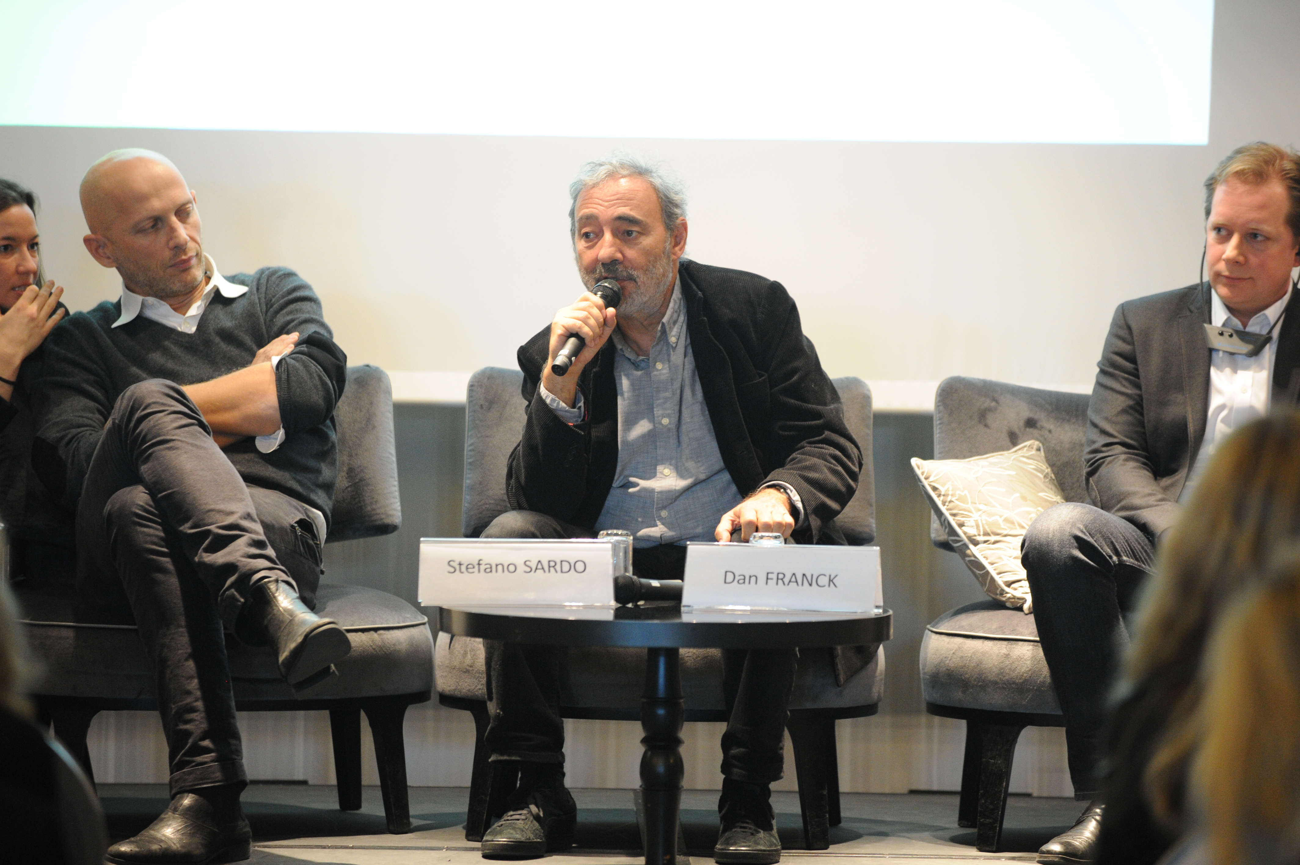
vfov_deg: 6.9
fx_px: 7217
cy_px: 432
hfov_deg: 10.3
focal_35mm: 200
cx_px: 650
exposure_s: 1/160
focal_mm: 200
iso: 4000
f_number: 4
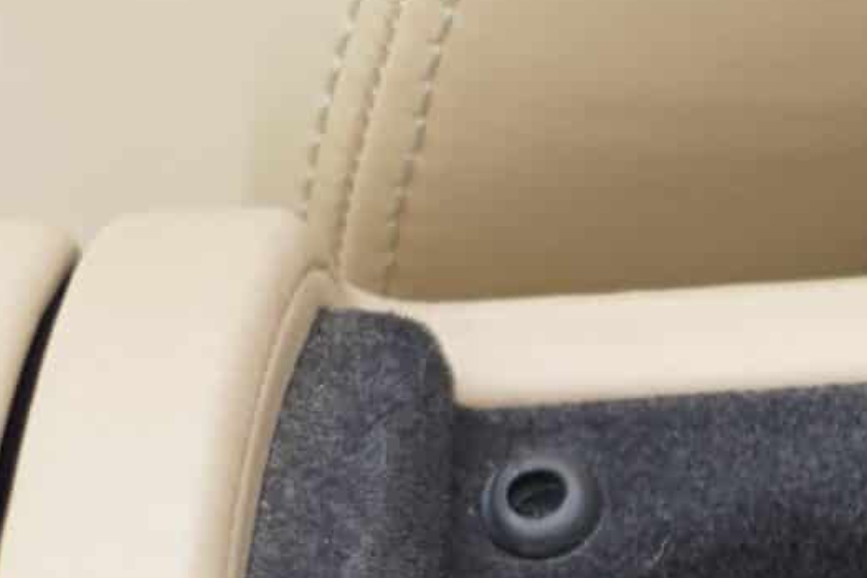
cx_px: 1602
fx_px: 5635
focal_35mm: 234
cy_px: 1134
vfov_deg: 5.7
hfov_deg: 8.4
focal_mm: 32
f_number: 4
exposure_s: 1/60
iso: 100
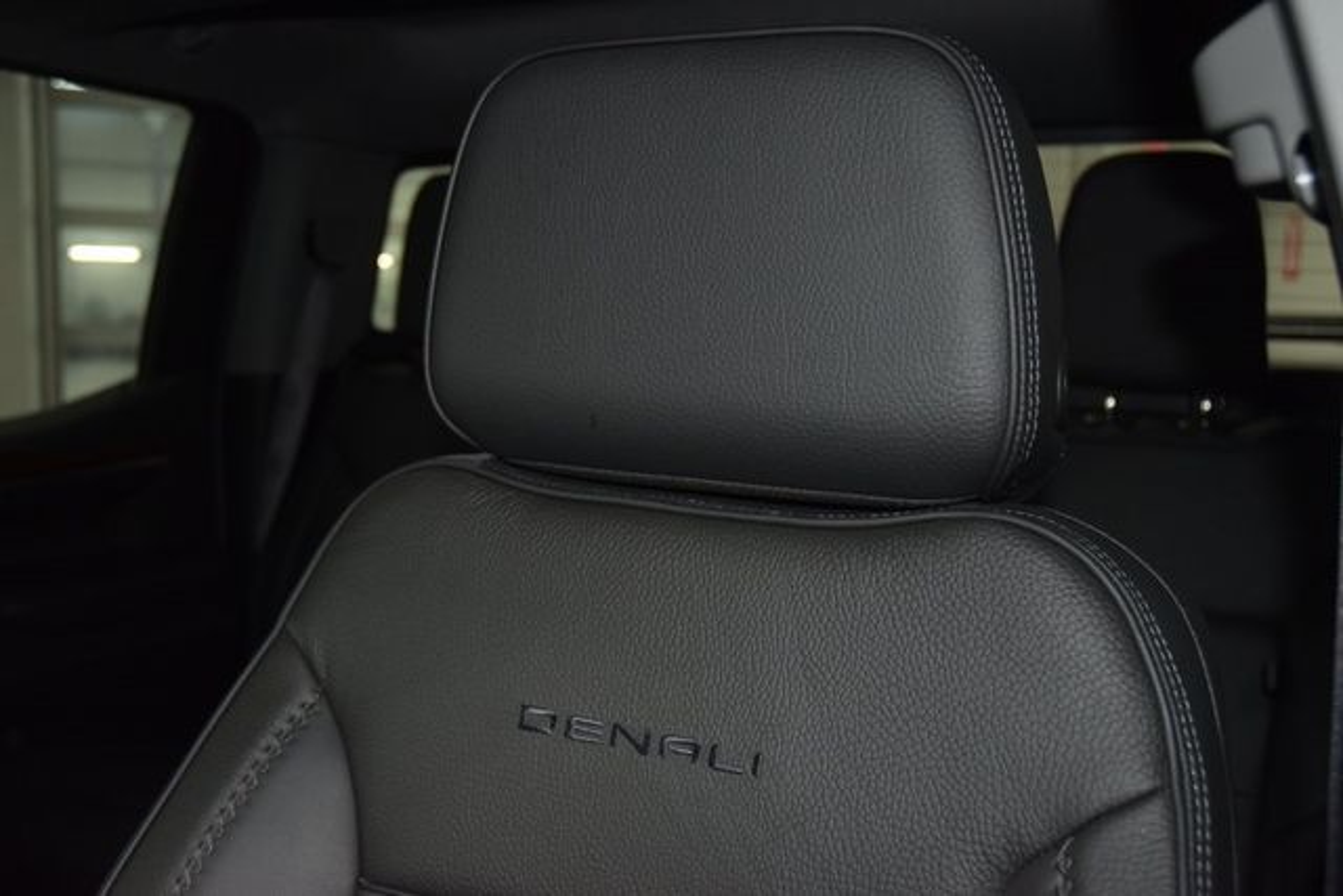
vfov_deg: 35.5
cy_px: 448
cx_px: 672
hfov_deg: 51.3
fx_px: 1399
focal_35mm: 38
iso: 1400
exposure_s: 1/60
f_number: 3.8
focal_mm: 25
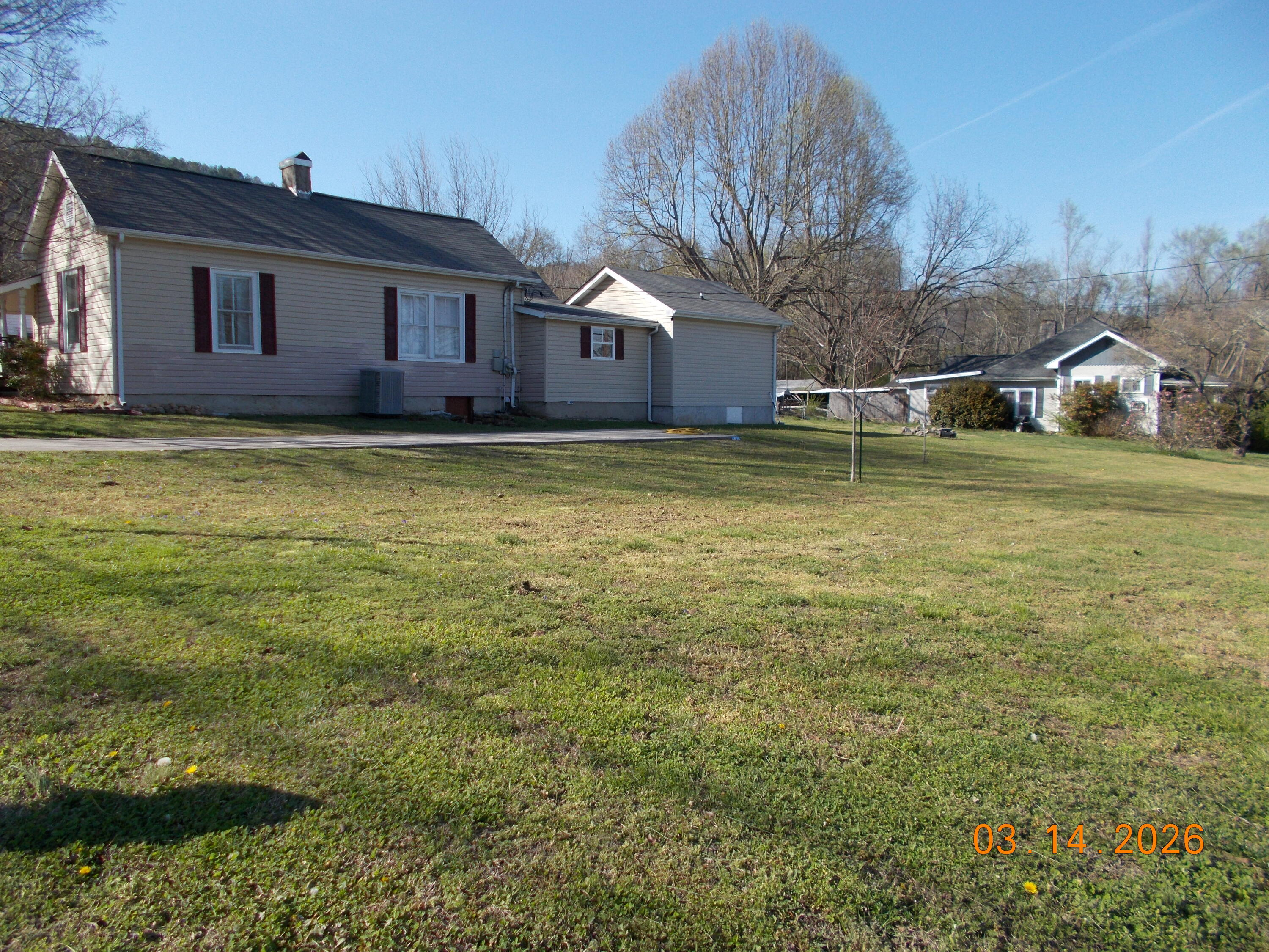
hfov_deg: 67.3
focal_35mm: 26
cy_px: 476
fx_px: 953
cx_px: 634
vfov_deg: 53.1
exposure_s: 1/640
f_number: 3.2
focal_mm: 4.6
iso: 80
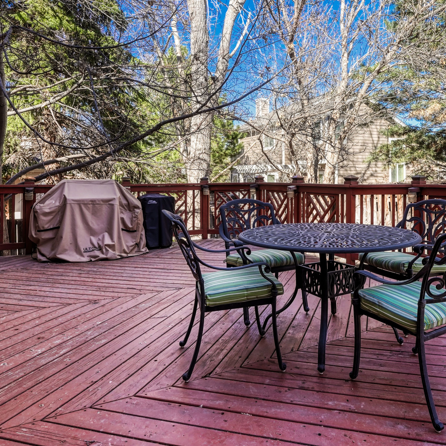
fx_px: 379
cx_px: 287
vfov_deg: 60.4
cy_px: 176
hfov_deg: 59.9
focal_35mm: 26
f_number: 8
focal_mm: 14
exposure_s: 1/40
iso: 400
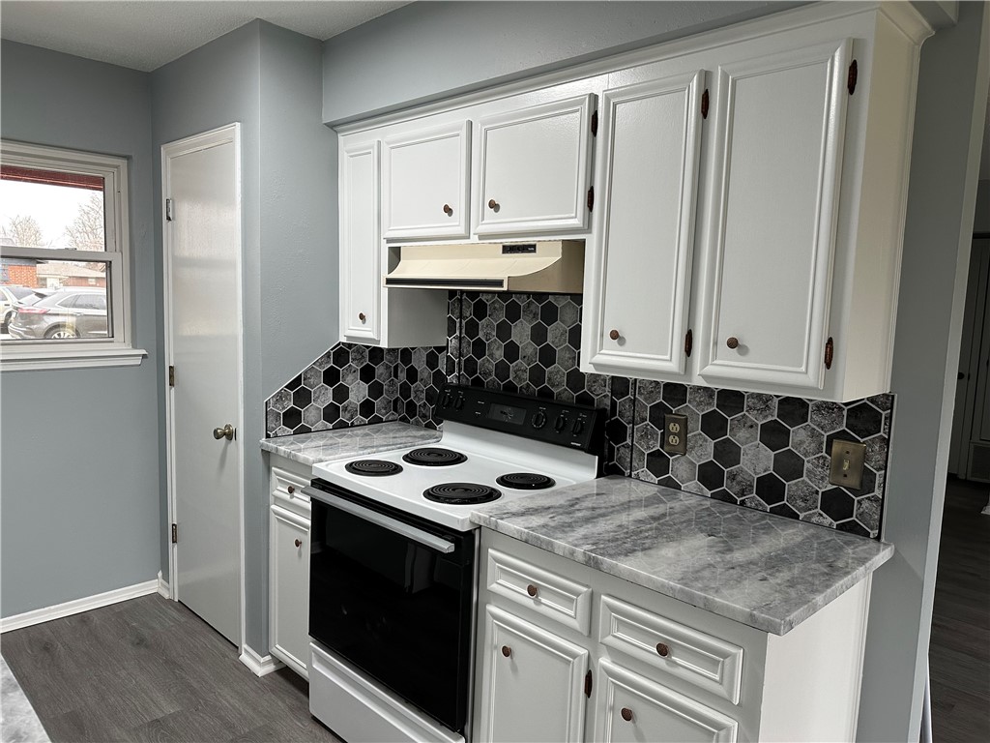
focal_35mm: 24
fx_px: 686
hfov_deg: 71.6
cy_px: 372
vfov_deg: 56.8
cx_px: 495
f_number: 1.78
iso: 200
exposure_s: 1/120
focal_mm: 6.86
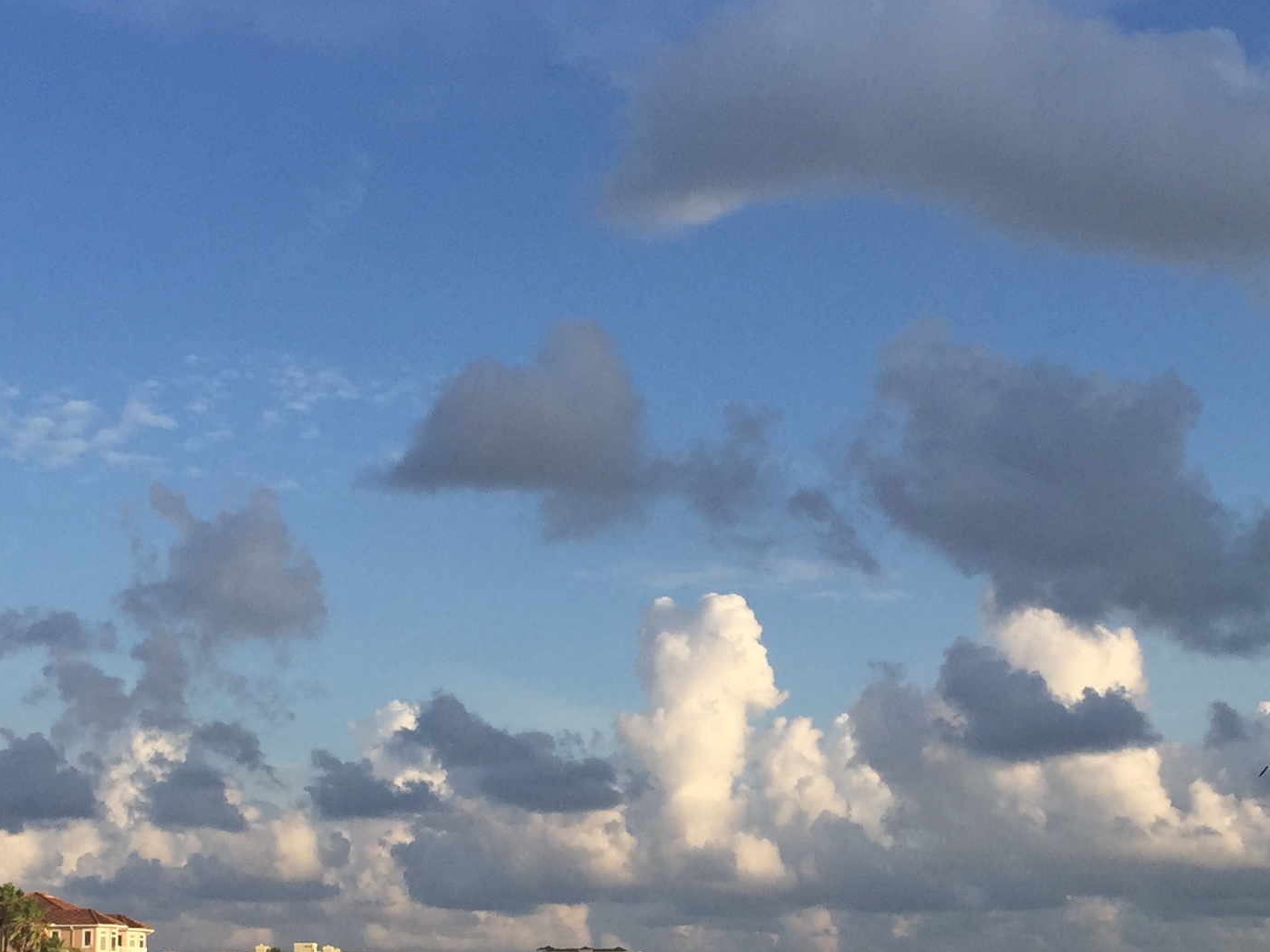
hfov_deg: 28.4
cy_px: 757
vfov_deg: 21.4
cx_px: 815
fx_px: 2495
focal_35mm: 68
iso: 32
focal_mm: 4.15
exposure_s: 1/1412
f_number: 2.2
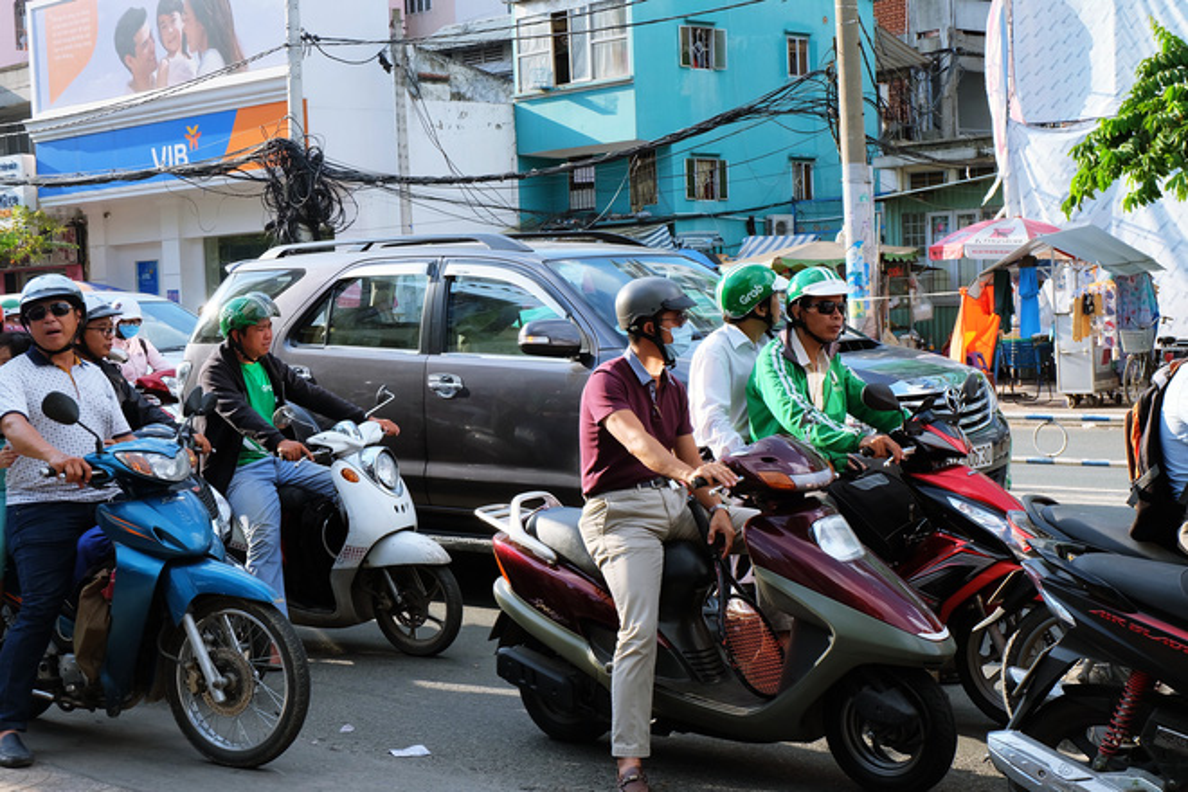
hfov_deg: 40.3
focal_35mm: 49
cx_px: 594
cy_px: 396
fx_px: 1617
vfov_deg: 27.5
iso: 400
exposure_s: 1/180
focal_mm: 32.5
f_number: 8
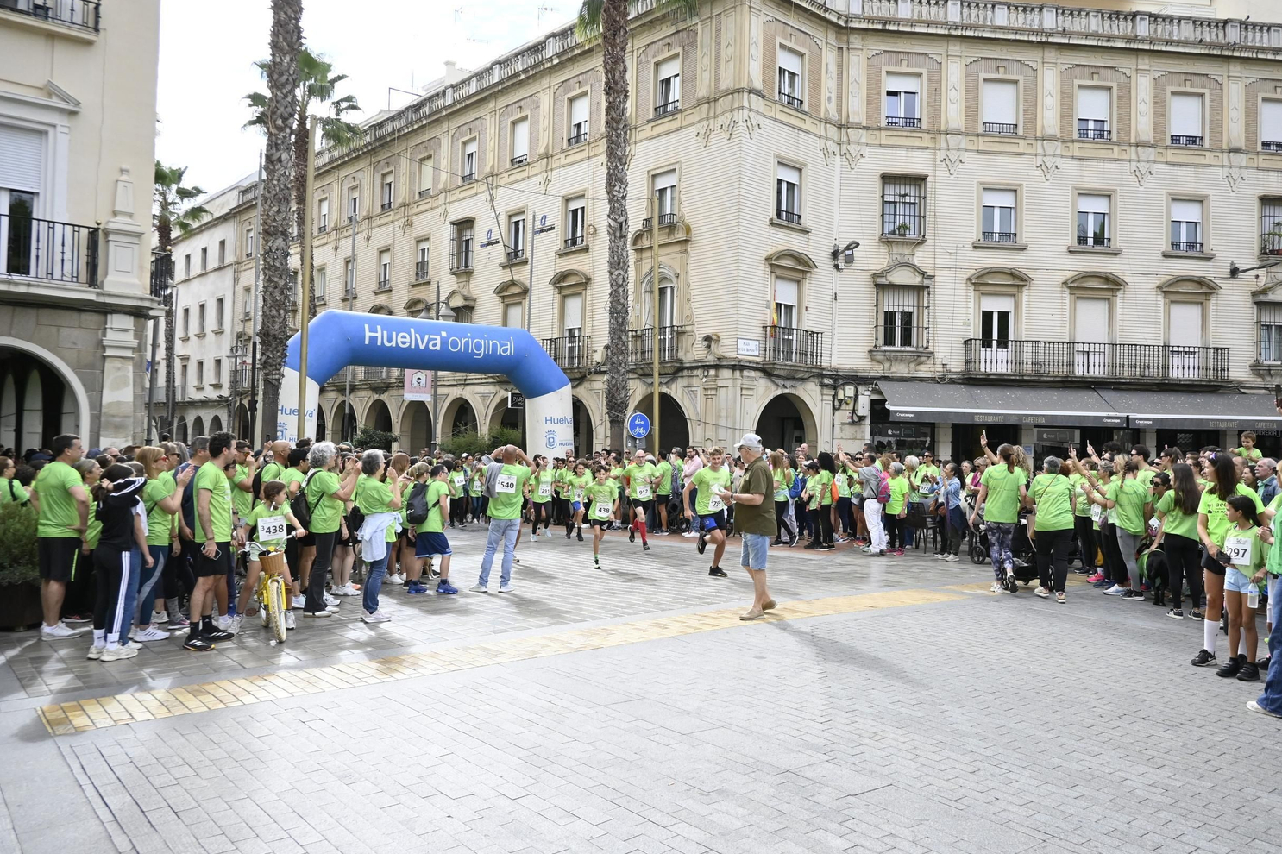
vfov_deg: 46.0
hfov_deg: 64.9
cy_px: 405
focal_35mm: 28
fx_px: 1006
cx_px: 688
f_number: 5
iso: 800
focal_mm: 17.5
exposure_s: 1/1600
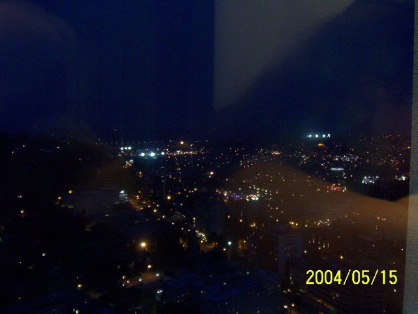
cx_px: 209
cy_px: 157
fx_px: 435
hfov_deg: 51.4
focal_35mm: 36
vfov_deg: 39.7
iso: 200
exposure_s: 1/8
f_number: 2.76
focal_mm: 5.54
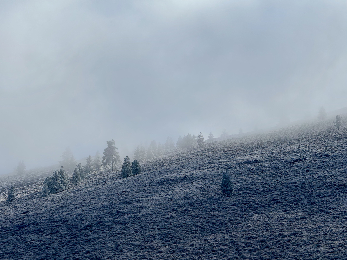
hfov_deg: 16.4
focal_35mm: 120
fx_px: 1203
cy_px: 130
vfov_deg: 12.3
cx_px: 174
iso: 50
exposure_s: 1/4651
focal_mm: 15.66
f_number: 2.8
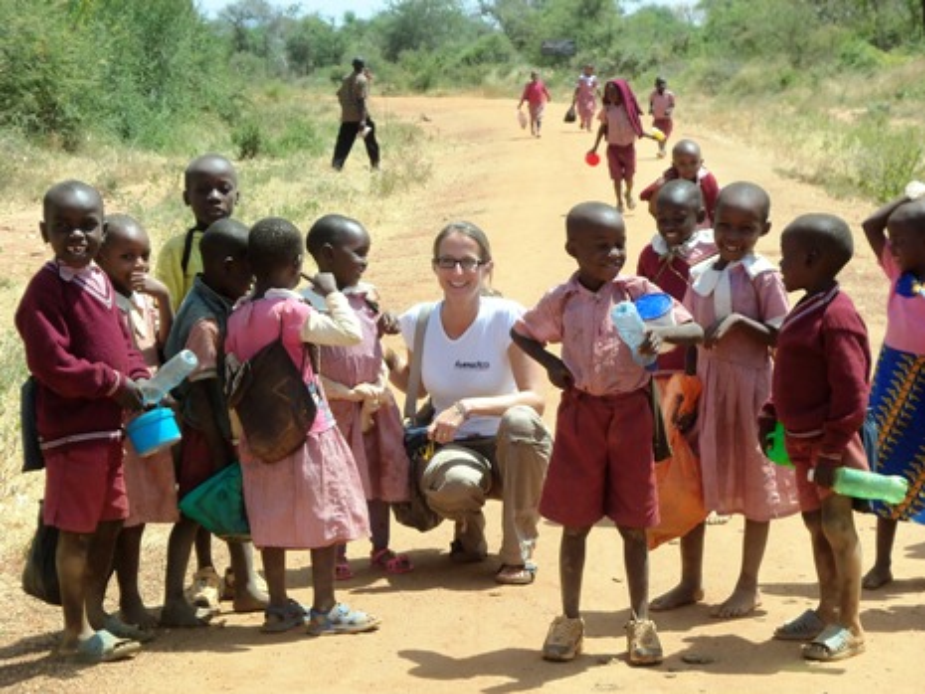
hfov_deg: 19.1
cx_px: 462
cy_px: 347
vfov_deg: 14.4
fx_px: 2753
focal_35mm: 103
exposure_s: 1/320
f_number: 4.4
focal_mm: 18.5
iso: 80
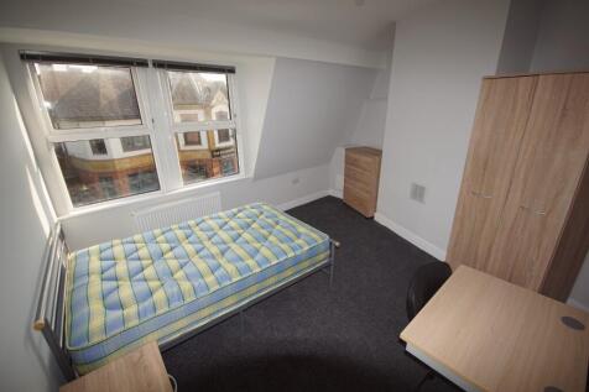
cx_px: 294
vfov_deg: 77.3
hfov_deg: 100.4
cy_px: 196
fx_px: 245
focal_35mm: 15
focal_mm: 10
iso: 125
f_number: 4
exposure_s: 1/160
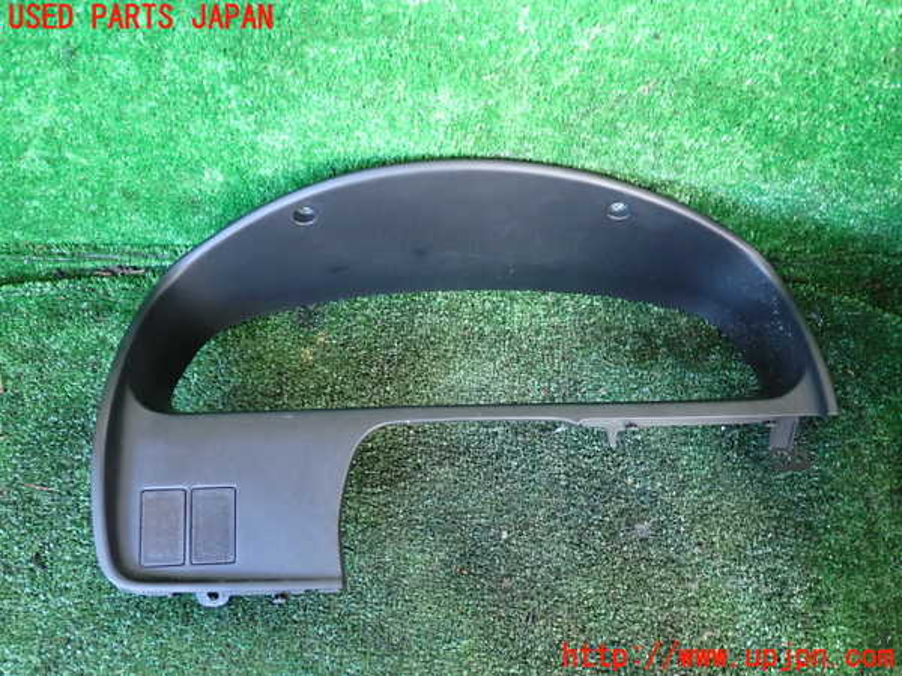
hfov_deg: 60.0
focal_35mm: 30
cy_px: 338
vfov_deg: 46.8
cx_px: 451
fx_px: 782
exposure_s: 1/30
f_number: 2.3
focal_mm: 5.4
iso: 640
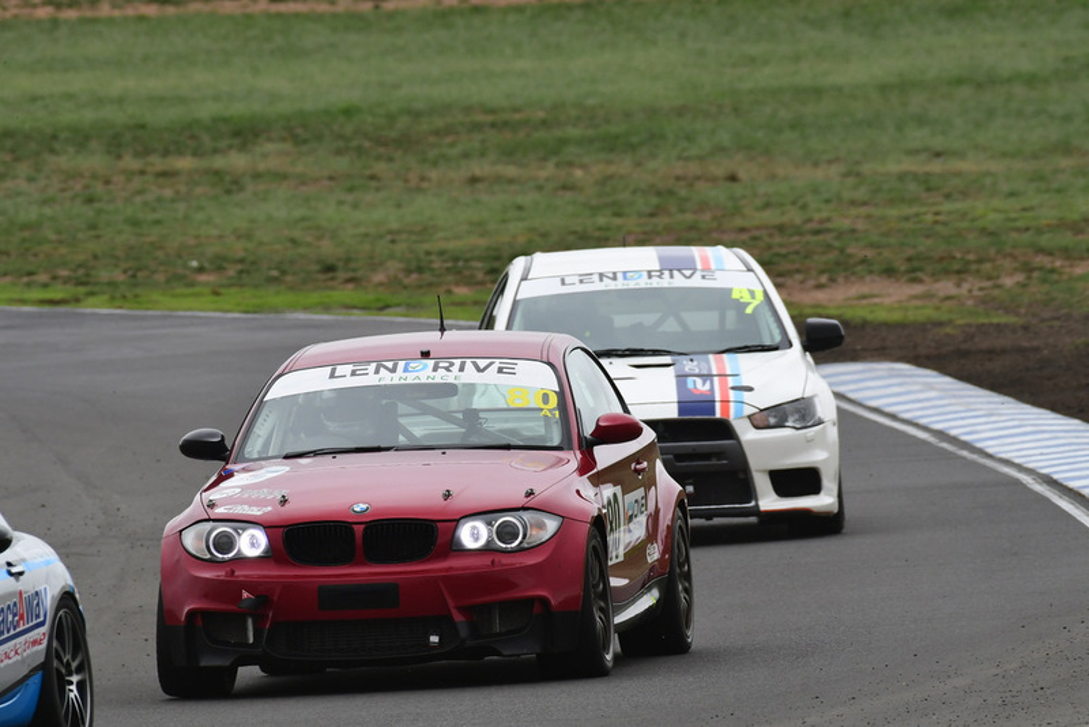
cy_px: 364
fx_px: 21787
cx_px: 544
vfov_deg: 1.9
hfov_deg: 2.9
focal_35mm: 720
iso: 640
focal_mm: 480
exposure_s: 1/640
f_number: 10
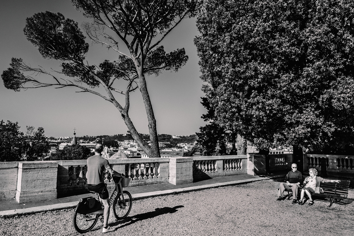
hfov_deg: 67.4
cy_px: 118
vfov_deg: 47.9
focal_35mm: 27
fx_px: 265
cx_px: 177
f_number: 10
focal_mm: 18
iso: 100
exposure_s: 1/250
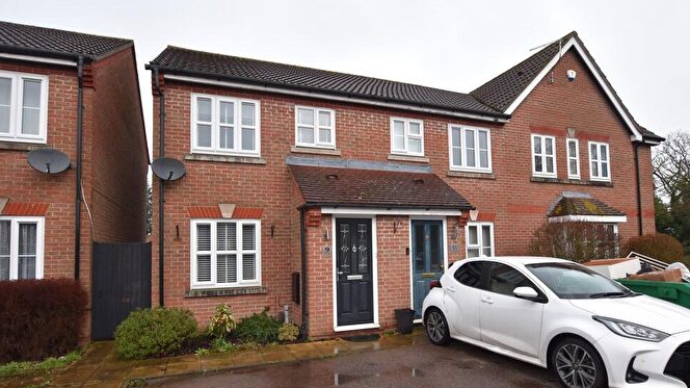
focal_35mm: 22
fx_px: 394
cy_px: 229
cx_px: 354
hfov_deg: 82.4
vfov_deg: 52.1
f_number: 5.6
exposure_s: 1/125
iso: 140
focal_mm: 13
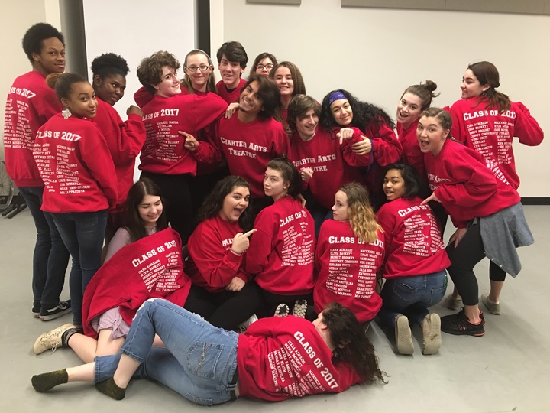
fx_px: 461
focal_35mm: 29
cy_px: 206
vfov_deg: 48.2
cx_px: 275
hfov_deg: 61.7
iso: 80
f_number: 2.2
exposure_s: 1/10
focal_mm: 4.15
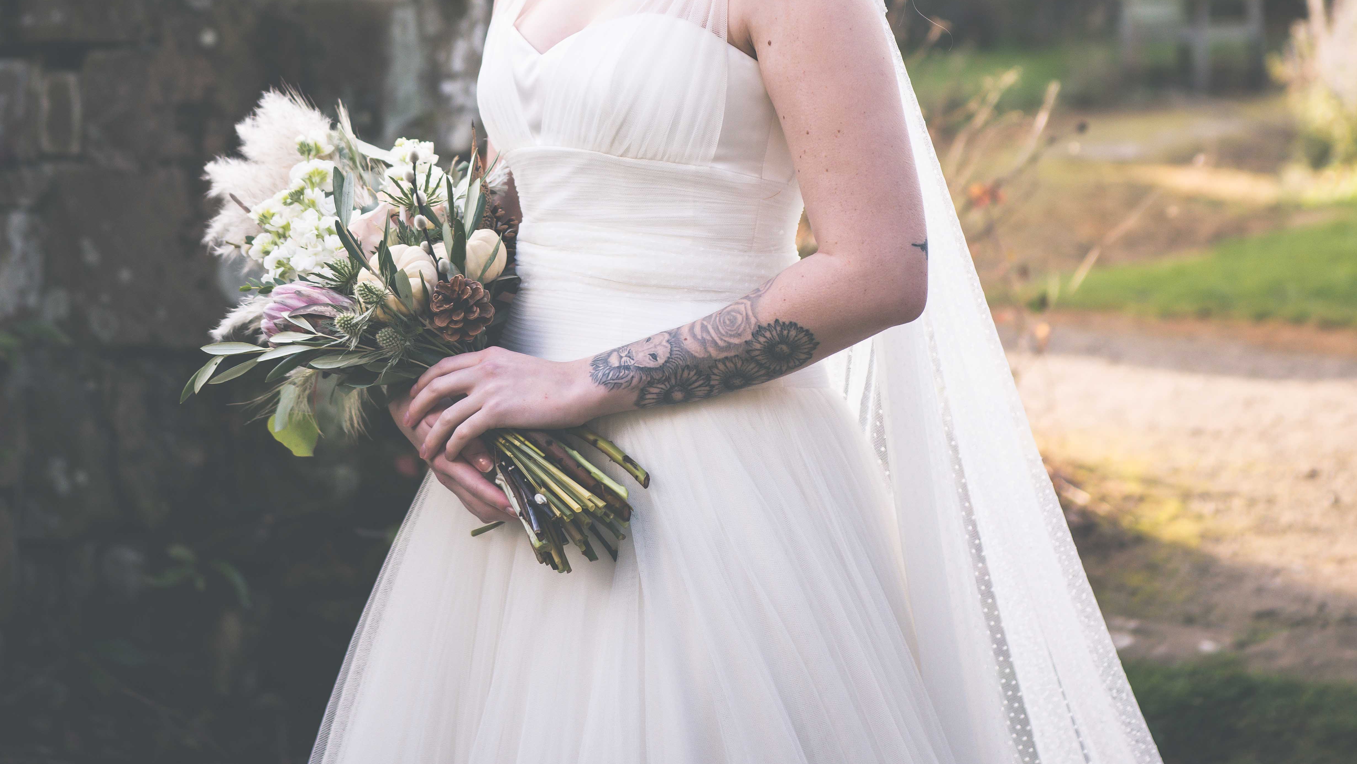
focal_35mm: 110
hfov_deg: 19.5
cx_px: 678
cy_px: -74
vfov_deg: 10.9
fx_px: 3958
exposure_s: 1/500
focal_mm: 70
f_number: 3.5
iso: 320
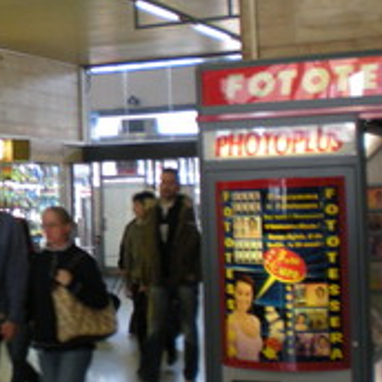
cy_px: 140
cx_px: -76
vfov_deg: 19.7
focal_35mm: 88
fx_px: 1099
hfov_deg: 18.7
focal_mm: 6.3
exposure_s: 1/34.5
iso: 200
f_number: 3.1
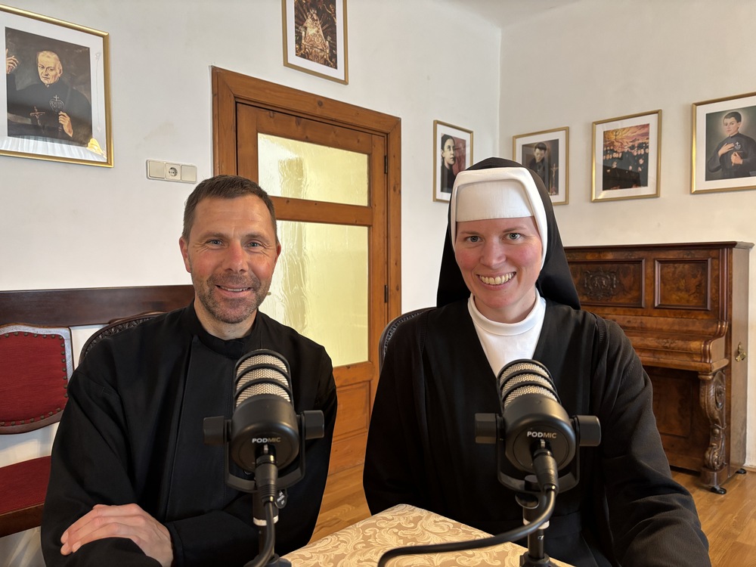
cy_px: 284
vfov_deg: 53.1
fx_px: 568
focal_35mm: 26
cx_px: 378
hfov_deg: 67.3
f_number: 1.6
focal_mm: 5.96
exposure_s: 1/50
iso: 250
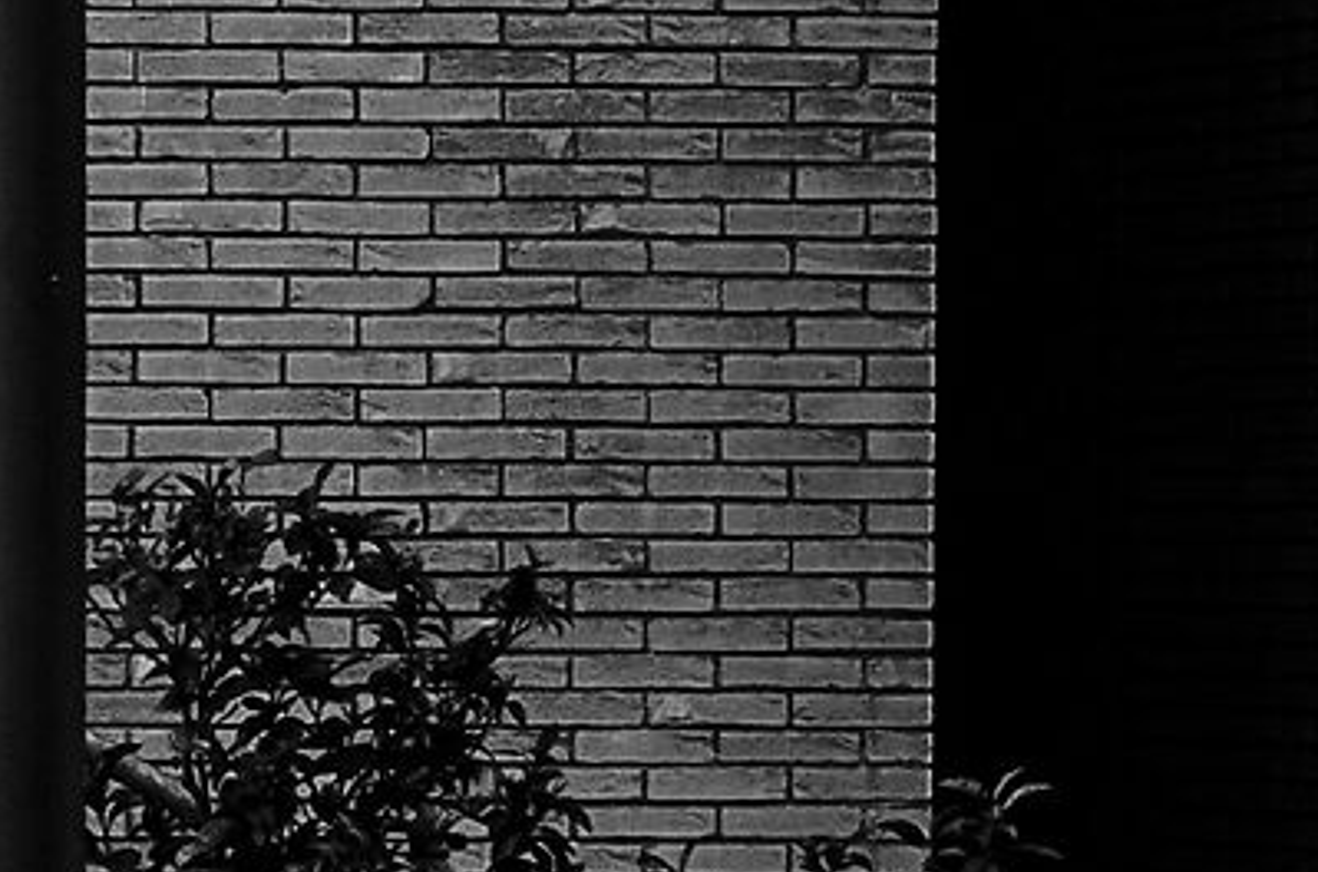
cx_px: -2233
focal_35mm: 280
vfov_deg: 4.9
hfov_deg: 6.8
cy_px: 476
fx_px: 10227
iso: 400
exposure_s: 1/125
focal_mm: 31
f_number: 5.6
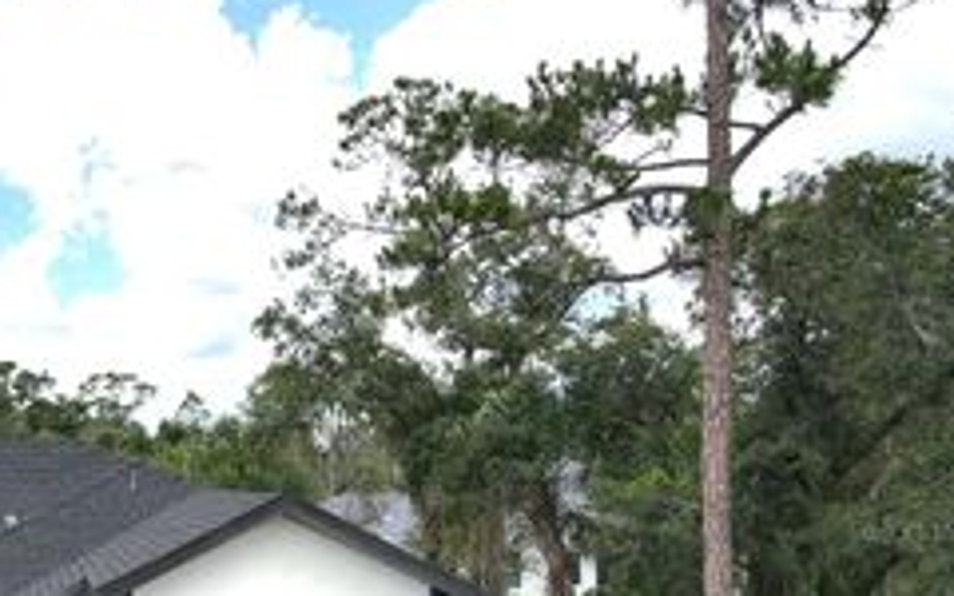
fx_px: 1378
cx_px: -28
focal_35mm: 53
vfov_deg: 23.8
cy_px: 530
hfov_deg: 34.3
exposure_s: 1/800
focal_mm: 4.5
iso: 100
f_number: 2.8
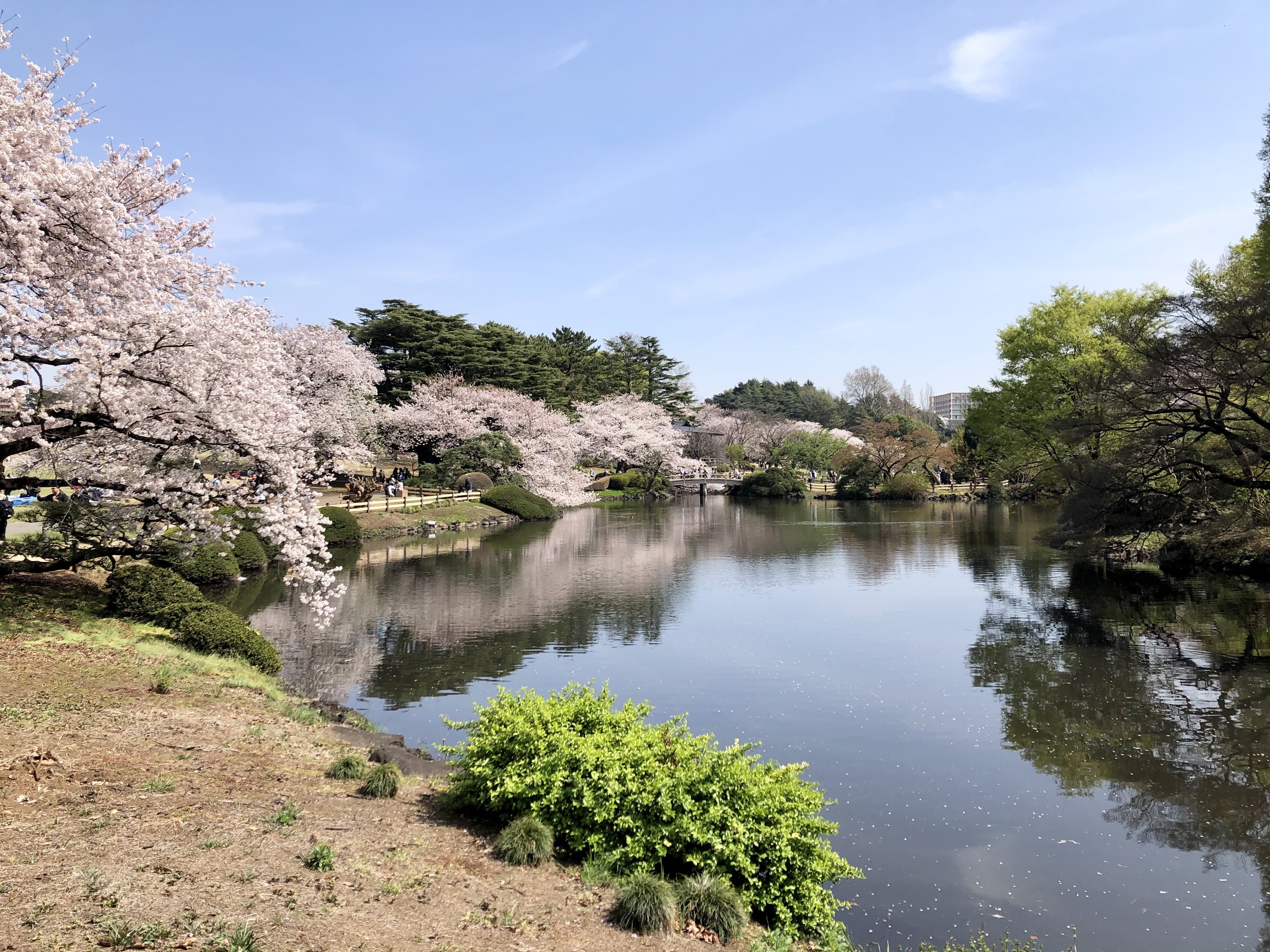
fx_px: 1027
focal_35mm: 28
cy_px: 476
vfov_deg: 49.7
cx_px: 635
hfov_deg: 63.4
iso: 20
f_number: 1.8
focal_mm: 3.99
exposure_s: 1/2024
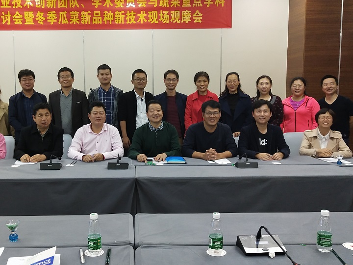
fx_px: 438
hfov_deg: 43.6
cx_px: 135
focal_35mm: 43
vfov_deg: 33.6
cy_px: 133
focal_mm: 3.95
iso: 252
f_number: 1.8
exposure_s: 1/50
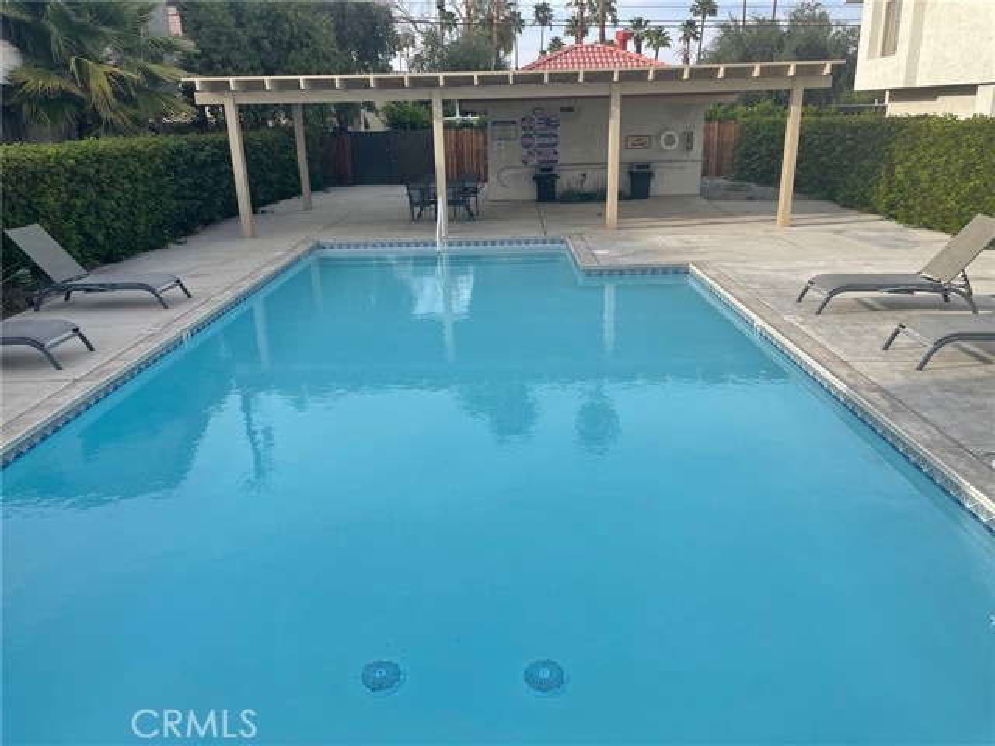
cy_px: 373
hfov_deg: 67.3
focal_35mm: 26
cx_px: 498
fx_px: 747
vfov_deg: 53.1
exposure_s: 1/1595
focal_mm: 4.2
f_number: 1.6
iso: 32
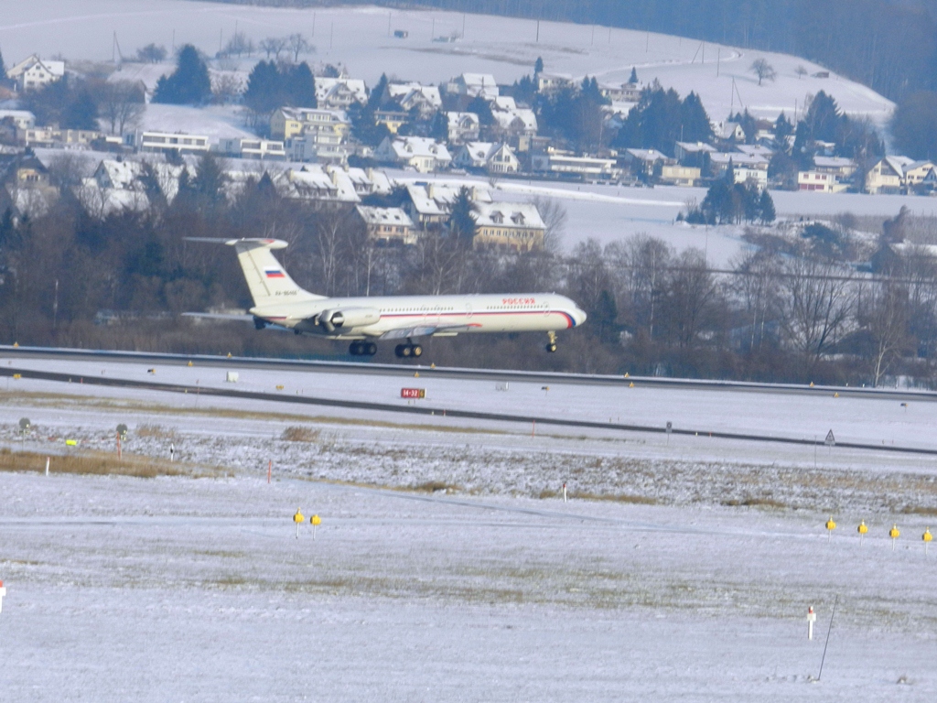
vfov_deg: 5.2
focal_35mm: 286
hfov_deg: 6.9
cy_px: 352
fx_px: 7742
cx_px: 468
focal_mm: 50.8
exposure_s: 1/400
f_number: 5.3
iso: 160
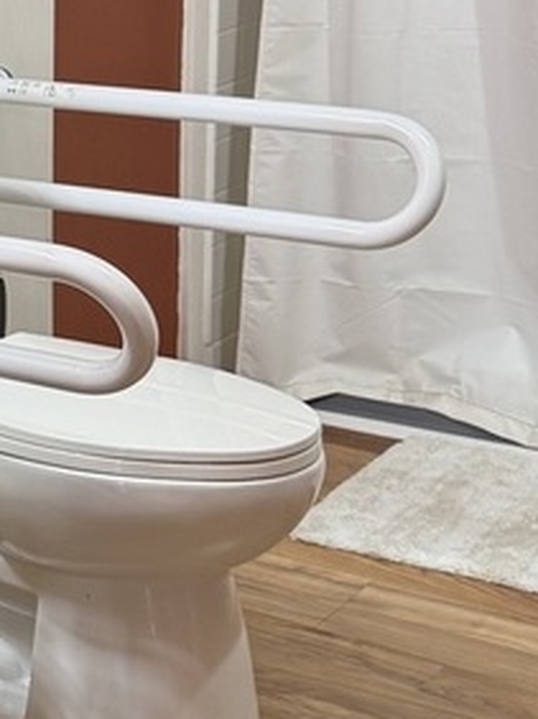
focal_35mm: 92
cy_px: 207
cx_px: -482
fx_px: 1909
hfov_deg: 13.9
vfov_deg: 21.2
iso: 160
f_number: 1.78
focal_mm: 6.76
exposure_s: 1/60
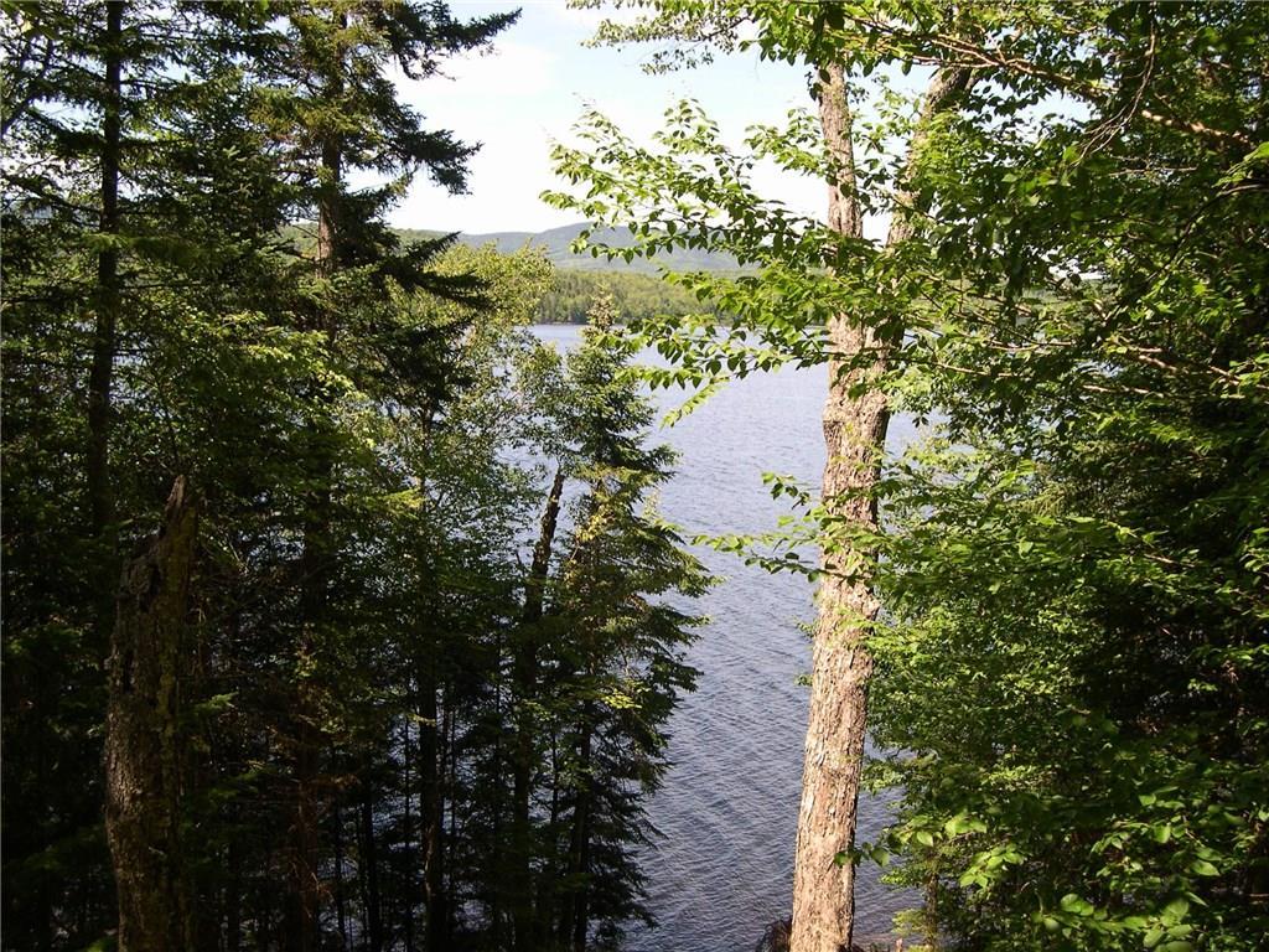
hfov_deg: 49.0
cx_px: 634
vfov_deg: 37.7
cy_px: 476
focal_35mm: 38
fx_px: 1393
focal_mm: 8
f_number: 2.8
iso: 100
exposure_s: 1/479
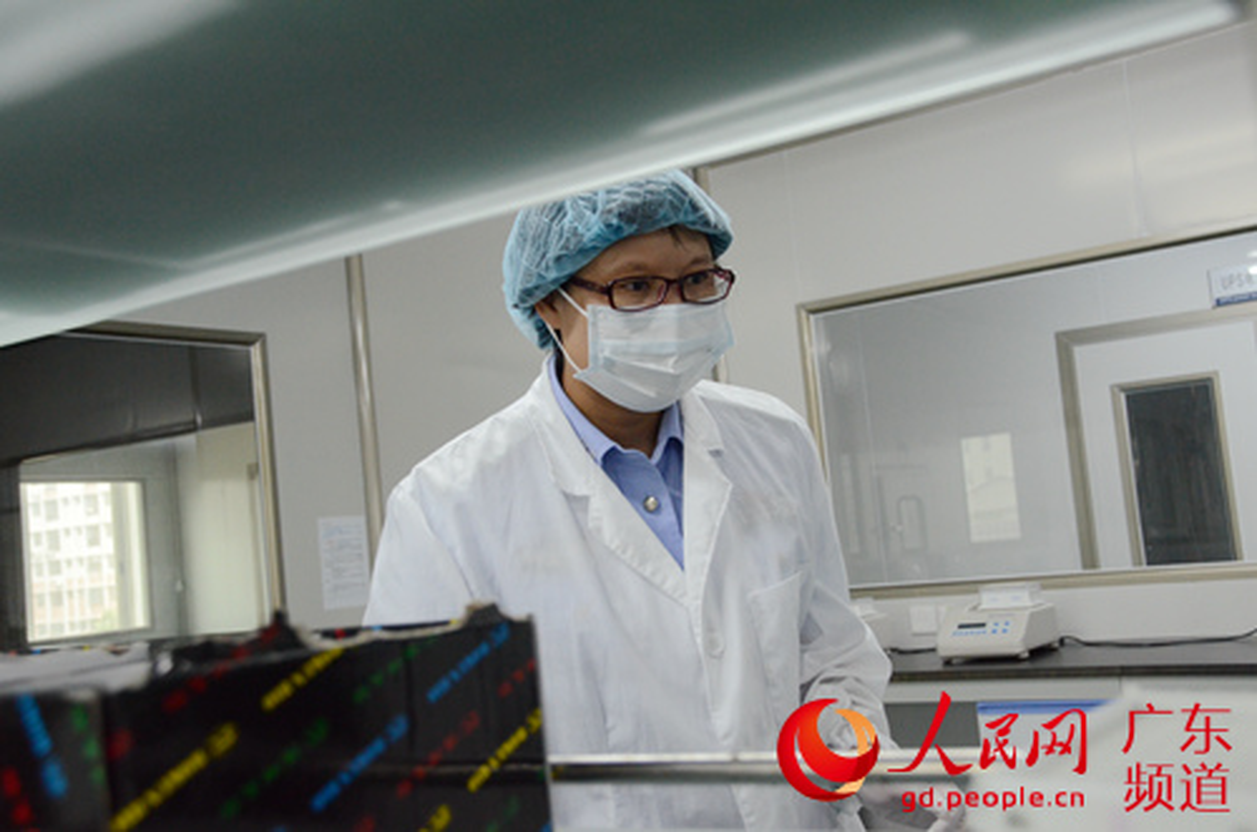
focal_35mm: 42
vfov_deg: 31.7
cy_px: 416
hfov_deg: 46.5
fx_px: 1463
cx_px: 628
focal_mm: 28
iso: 2000
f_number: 6.3
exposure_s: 1/60
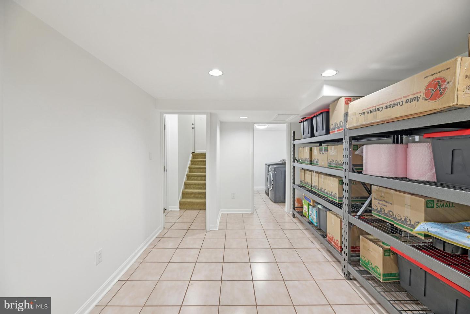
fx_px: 183
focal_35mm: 14
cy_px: 157
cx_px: 235
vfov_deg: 81.2
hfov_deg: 104.3
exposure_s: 1/8
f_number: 8
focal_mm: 14
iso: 400
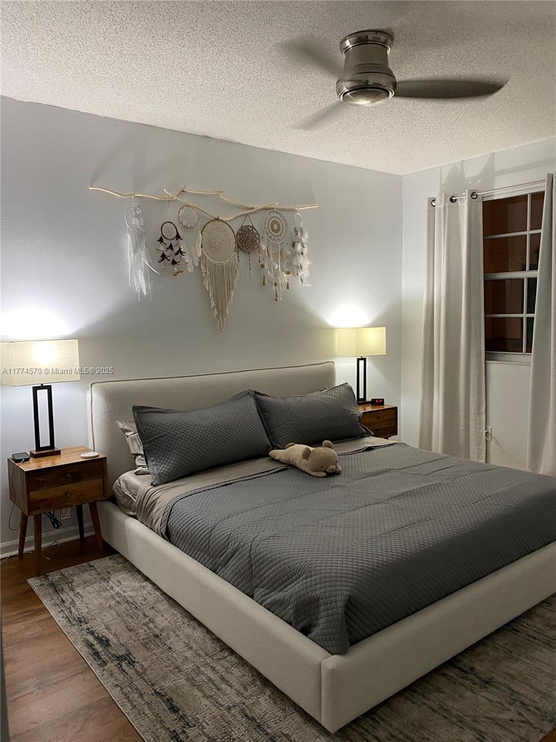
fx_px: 557
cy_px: 371
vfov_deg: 67.3
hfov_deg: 53.1
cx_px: 278
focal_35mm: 26
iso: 250
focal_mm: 4.25
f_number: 1.8
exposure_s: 1/60
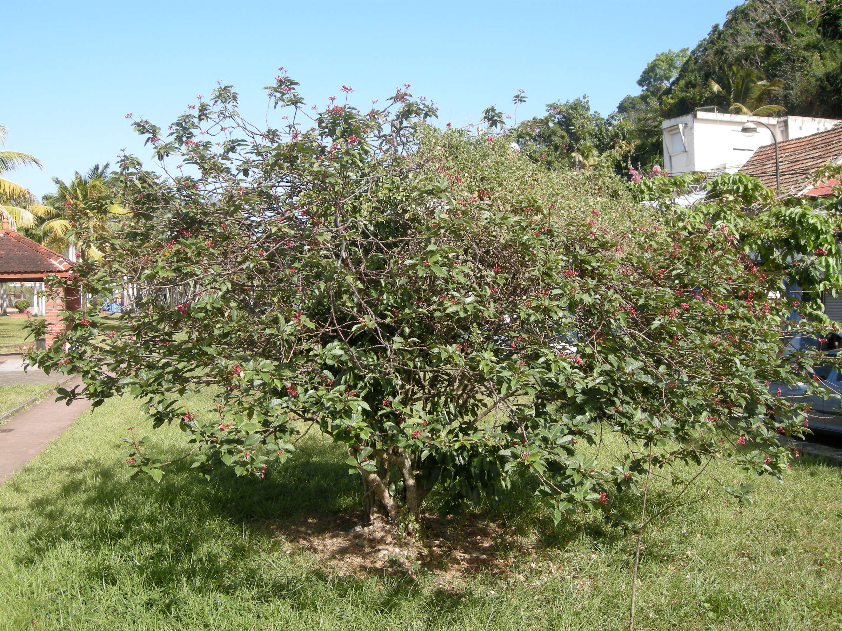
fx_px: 851
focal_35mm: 35
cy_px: 316
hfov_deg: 52.6
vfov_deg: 40.7
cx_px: 421
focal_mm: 7.5
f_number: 4.8
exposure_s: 1/165
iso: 64
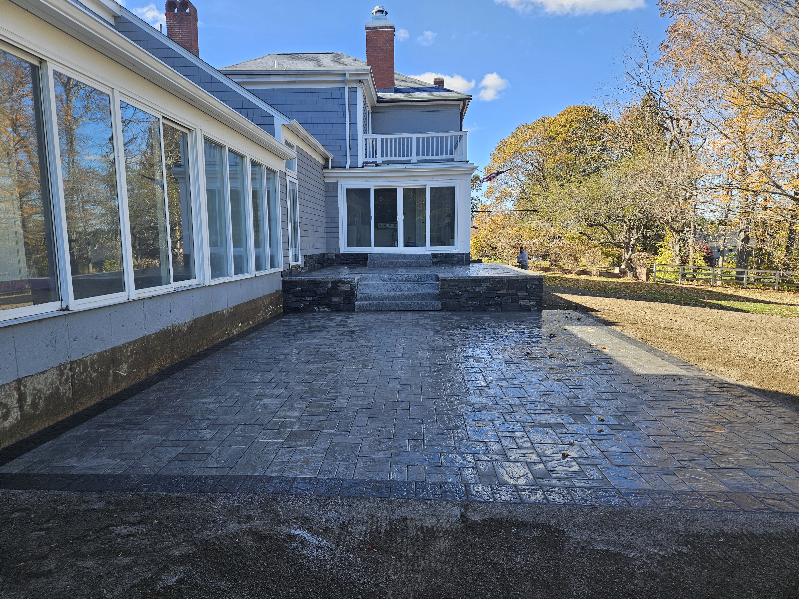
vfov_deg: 58.9
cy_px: 300
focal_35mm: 23
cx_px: 400
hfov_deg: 73.9
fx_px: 531
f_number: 1.8
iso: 25
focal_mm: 5.4
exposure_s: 1/414
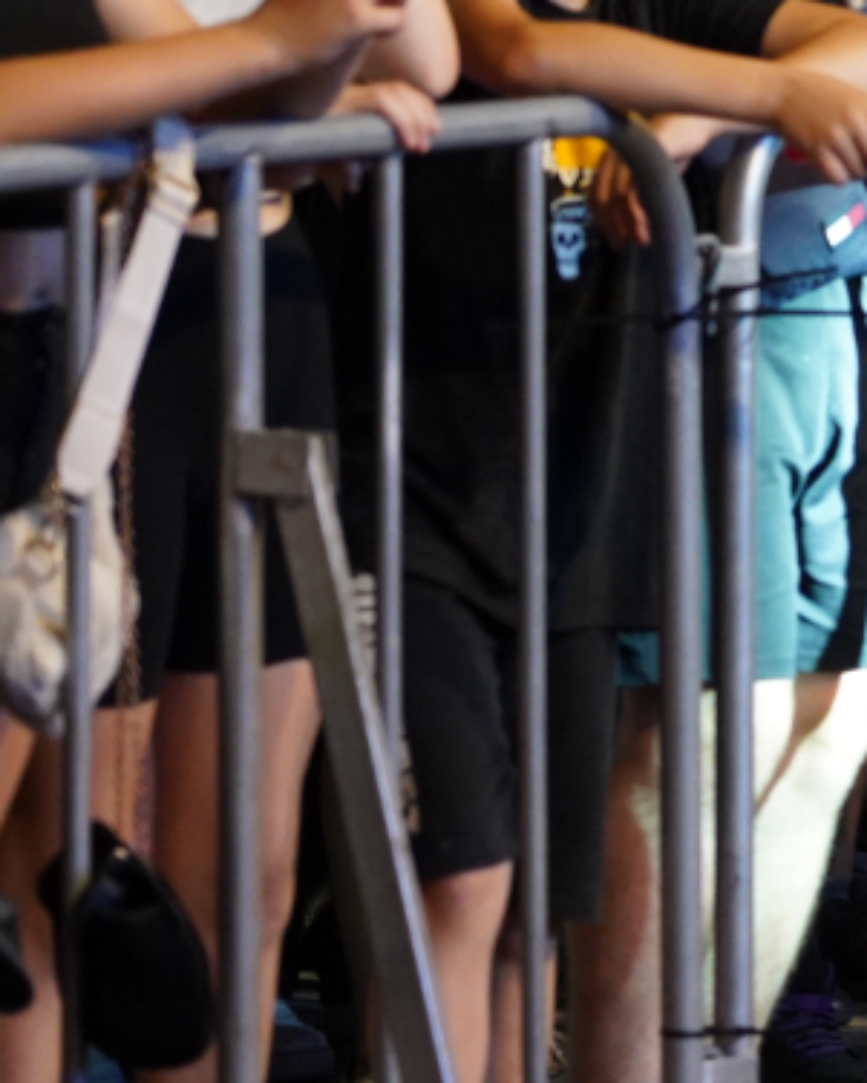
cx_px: 1702
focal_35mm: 341
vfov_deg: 5.7
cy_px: 62
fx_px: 10933
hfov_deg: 4.5
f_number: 4
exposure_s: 1/100
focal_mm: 105
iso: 4000
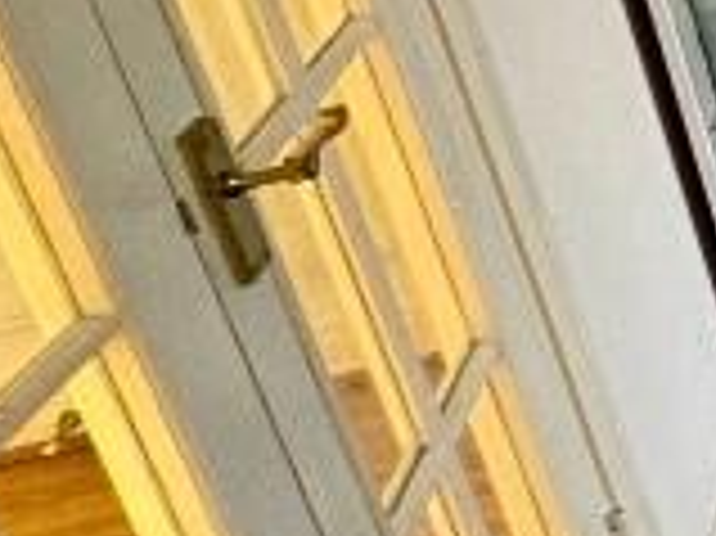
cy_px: -153
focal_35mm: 90
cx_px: 2103
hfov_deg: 11.8
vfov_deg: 15.6
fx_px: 1860
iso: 125
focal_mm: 2.22
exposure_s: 1/100
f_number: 2.2
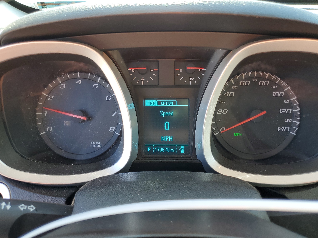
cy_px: 119
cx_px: 159
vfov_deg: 53.1
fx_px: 239
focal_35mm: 26
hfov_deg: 67.3
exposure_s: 1/130
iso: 50
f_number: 1.5
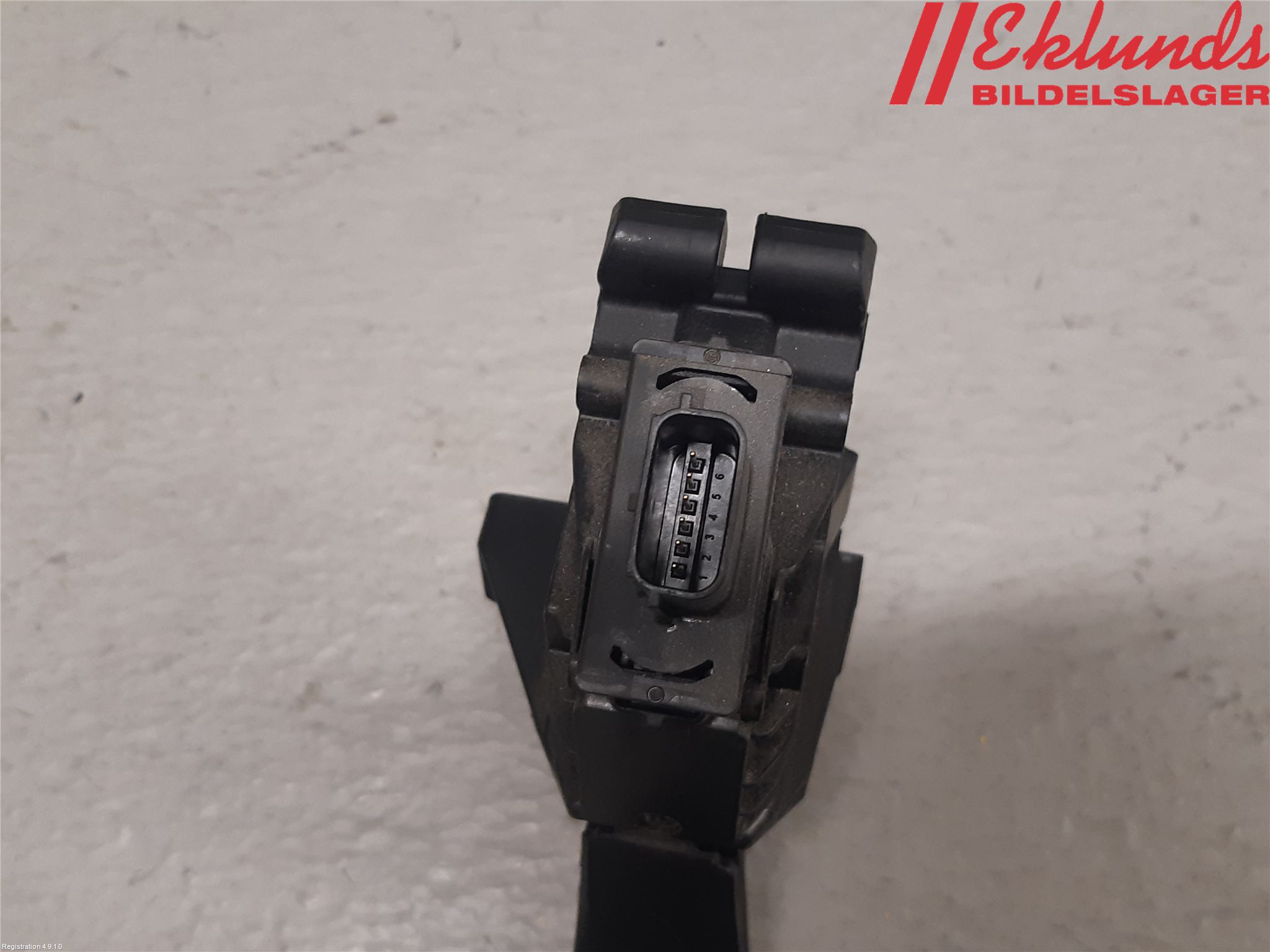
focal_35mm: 26
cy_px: 476
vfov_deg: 53.1
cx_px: 635
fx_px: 954
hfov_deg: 67.3
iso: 125
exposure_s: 1/50
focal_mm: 3.93
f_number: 1.7
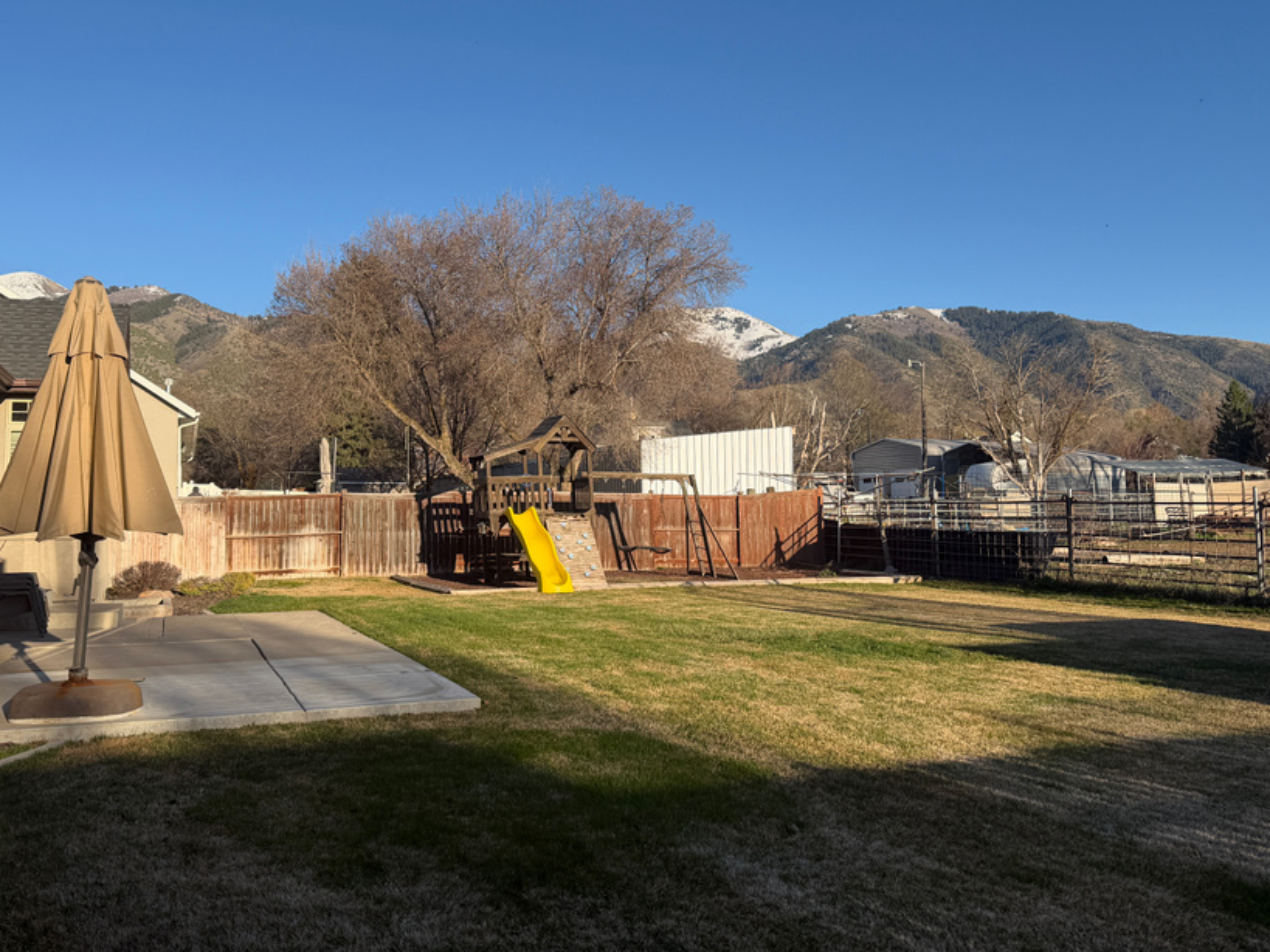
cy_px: 417
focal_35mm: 30
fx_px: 1100
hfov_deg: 59.9
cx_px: 580
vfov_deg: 46.7
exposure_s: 1/3953
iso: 100
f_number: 1.78
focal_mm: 6.76
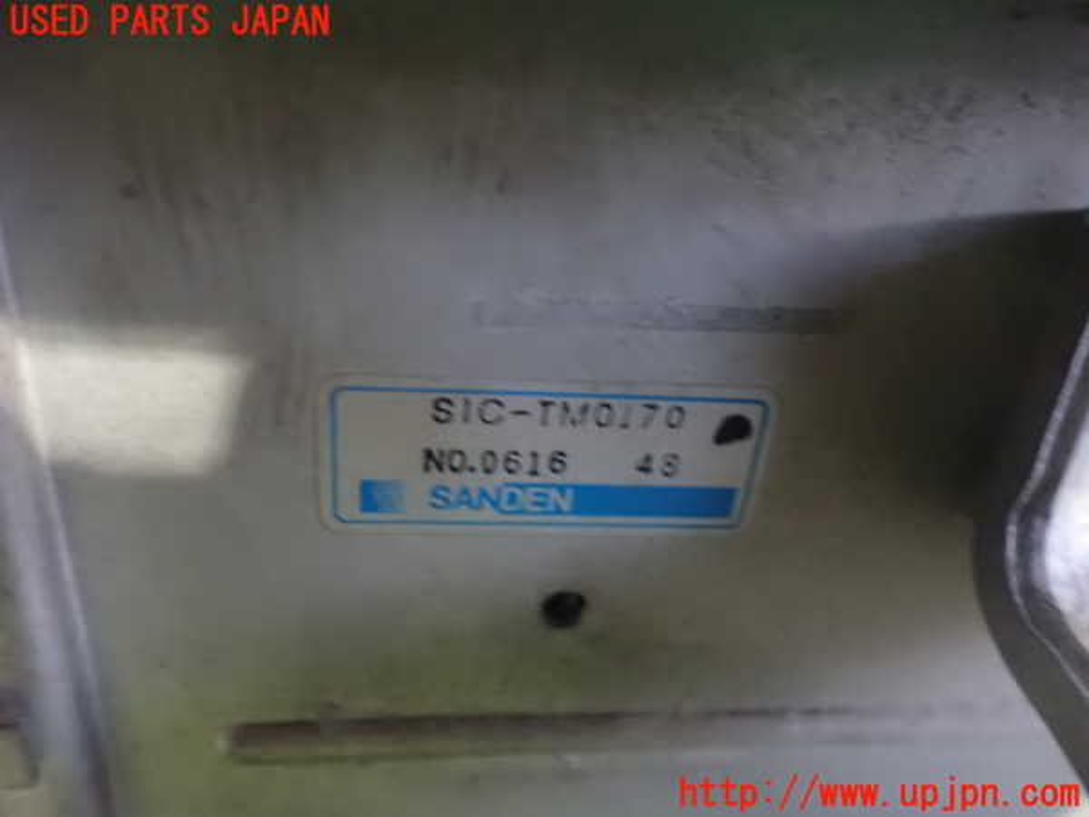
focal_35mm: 30
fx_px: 944
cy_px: 408
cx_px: 544
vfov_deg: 46.8
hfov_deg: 60.0
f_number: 2.3
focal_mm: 5.4
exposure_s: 1/20
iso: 1600
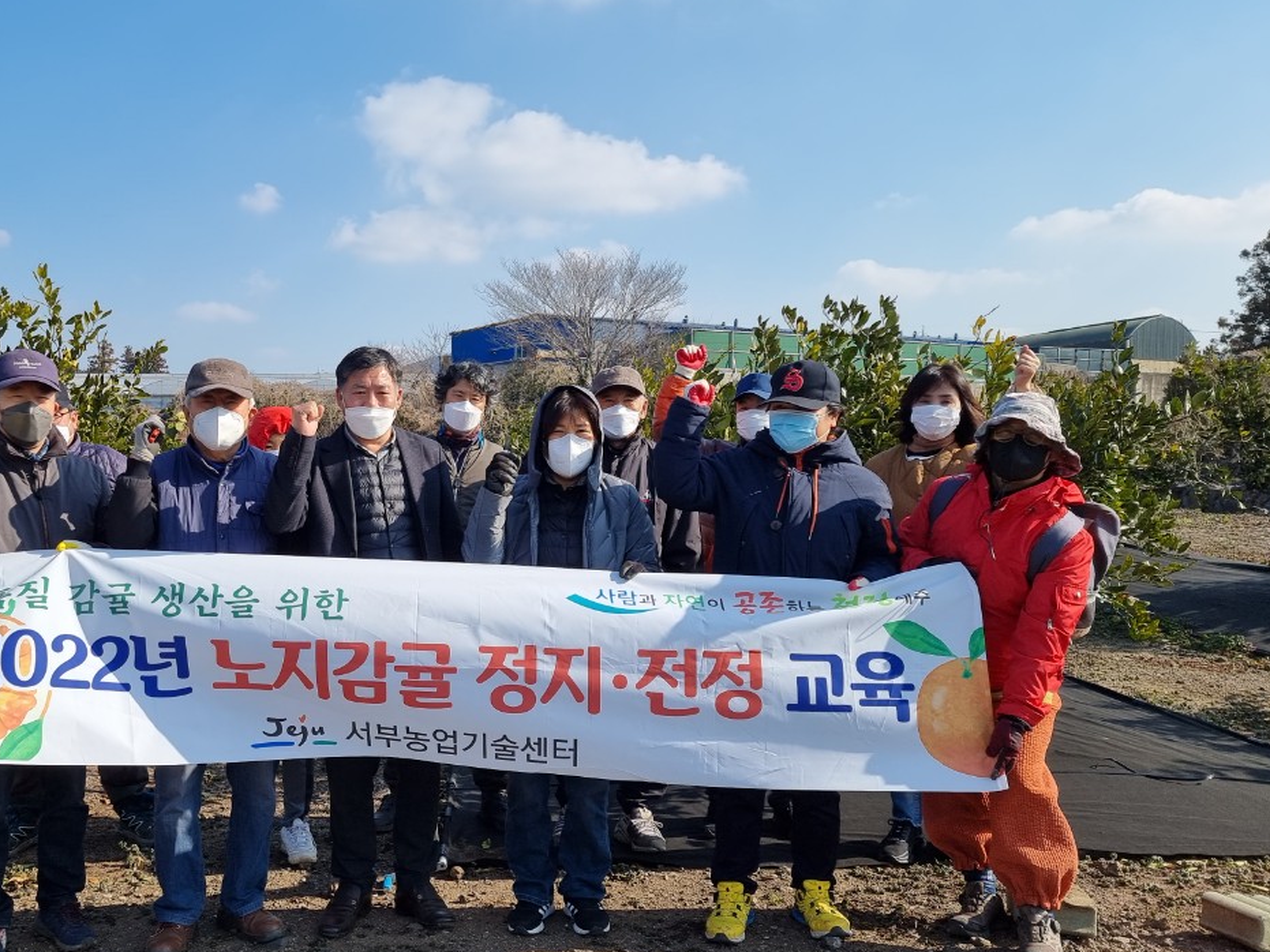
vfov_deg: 42.9
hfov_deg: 54.1
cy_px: 486
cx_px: 409
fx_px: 1211
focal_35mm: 33
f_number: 1.8
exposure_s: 1/1111
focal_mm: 6.7
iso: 50
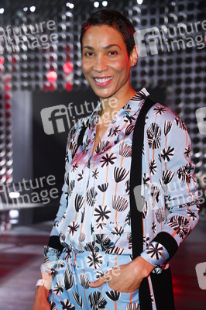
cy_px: 155
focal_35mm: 85
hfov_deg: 16.0
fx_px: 731
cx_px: 103
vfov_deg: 23.9
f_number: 5.6
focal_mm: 85
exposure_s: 1/80
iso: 1250
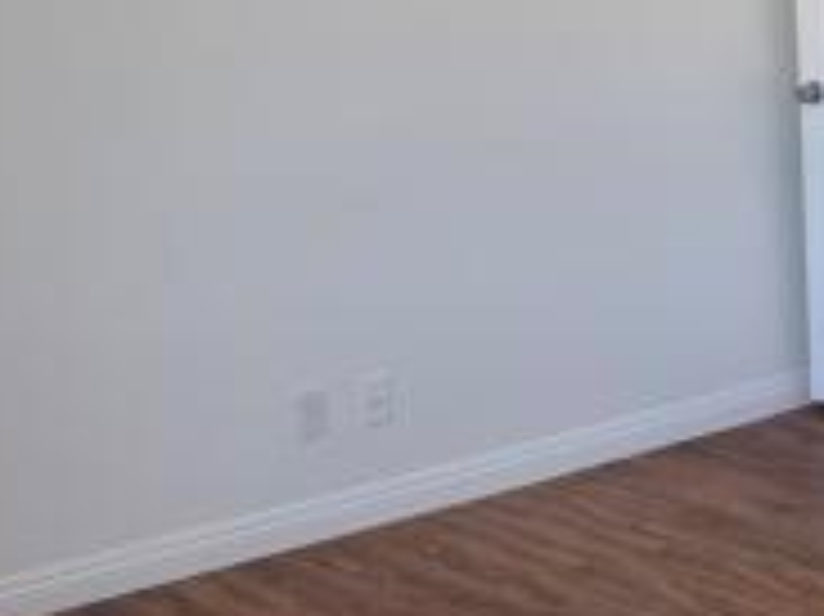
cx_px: 1027
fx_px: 1998
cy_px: 67
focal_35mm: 84
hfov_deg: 21.4
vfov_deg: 17.3
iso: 64
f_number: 1.78
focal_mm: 6.76
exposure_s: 1/120
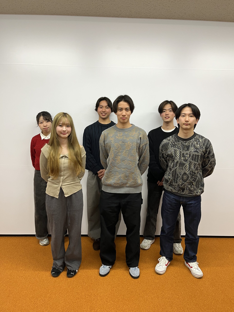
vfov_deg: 67.3
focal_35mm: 26
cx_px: 117
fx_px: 234
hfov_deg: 53.1
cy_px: 156
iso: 80
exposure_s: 1/50
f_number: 1.6
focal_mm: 5.1
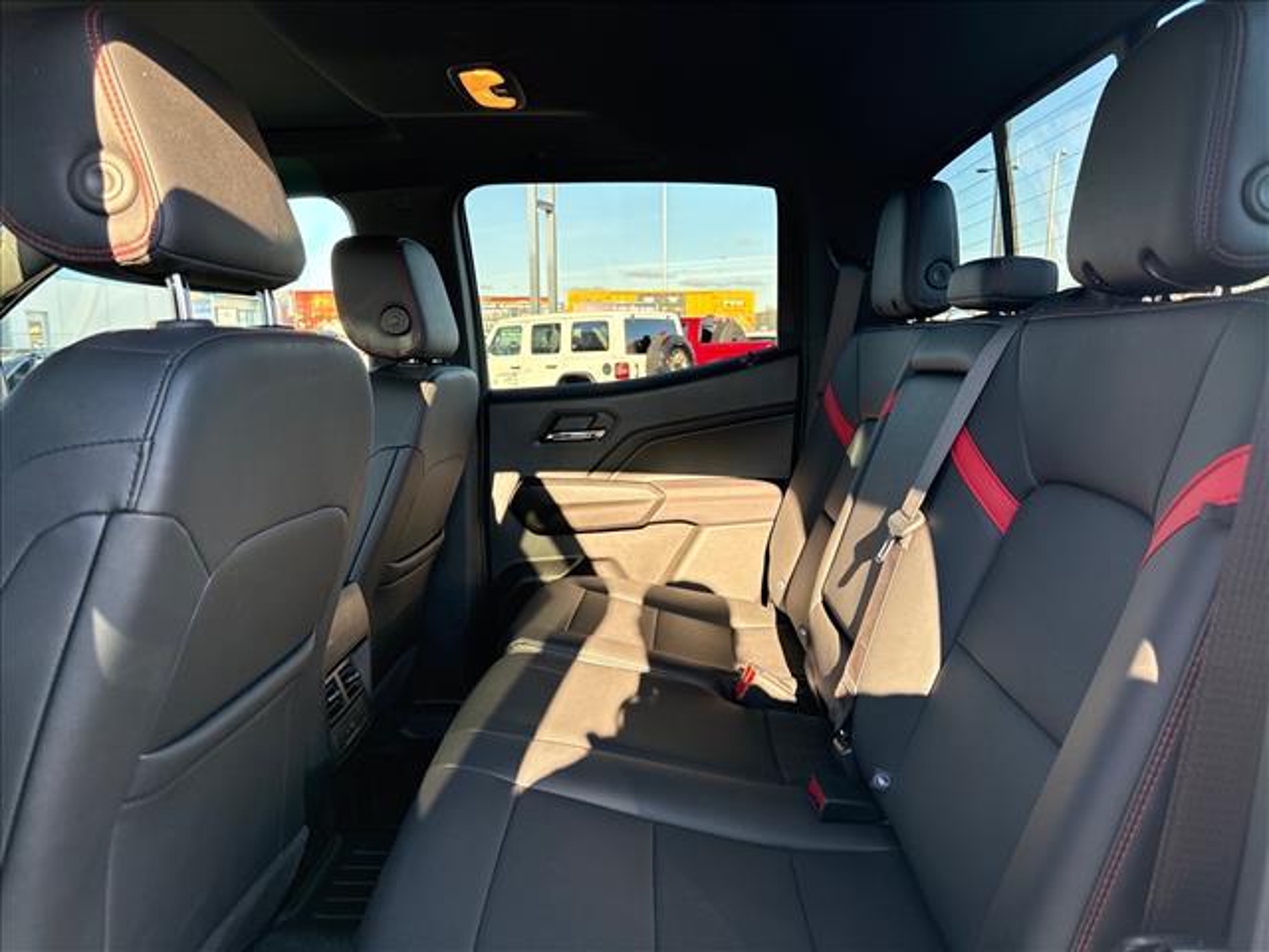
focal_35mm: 24
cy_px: 476
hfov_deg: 71.6
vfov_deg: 56.8
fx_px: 880
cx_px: 634
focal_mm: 6.76
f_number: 1.78
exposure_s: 1/136
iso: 200
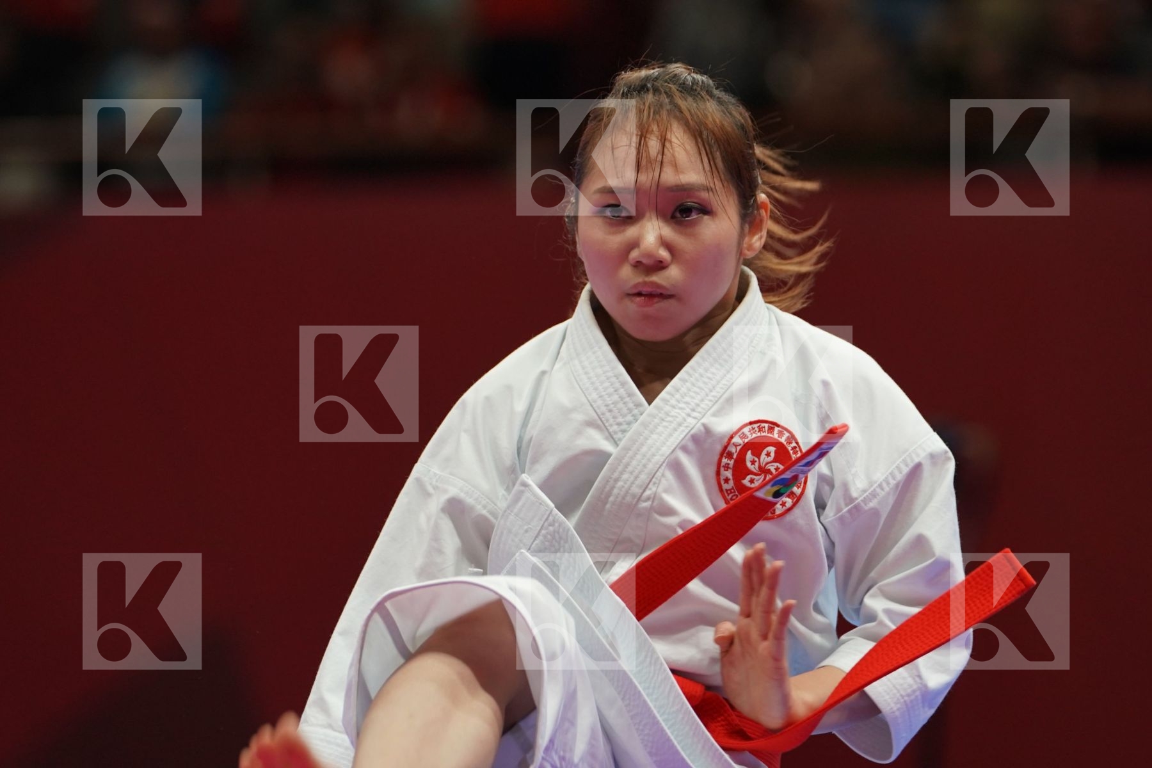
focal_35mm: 346
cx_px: 576
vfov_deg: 4.0
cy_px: 384
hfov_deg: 6.0
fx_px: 11071
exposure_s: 1/500
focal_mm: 231
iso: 1250
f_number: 4
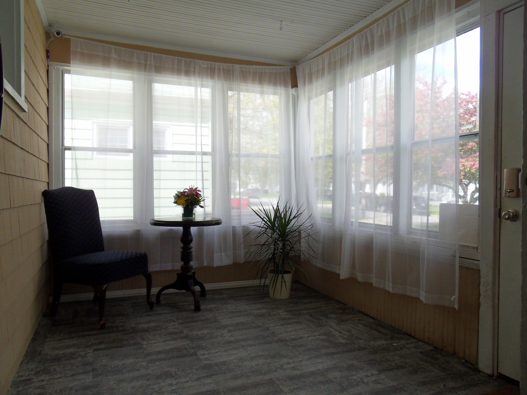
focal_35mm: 24
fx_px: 365
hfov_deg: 71.6
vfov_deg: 56.8
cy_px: 198
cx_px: 264
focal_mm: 4.2
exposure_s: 1/180
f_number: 3.3
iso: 80
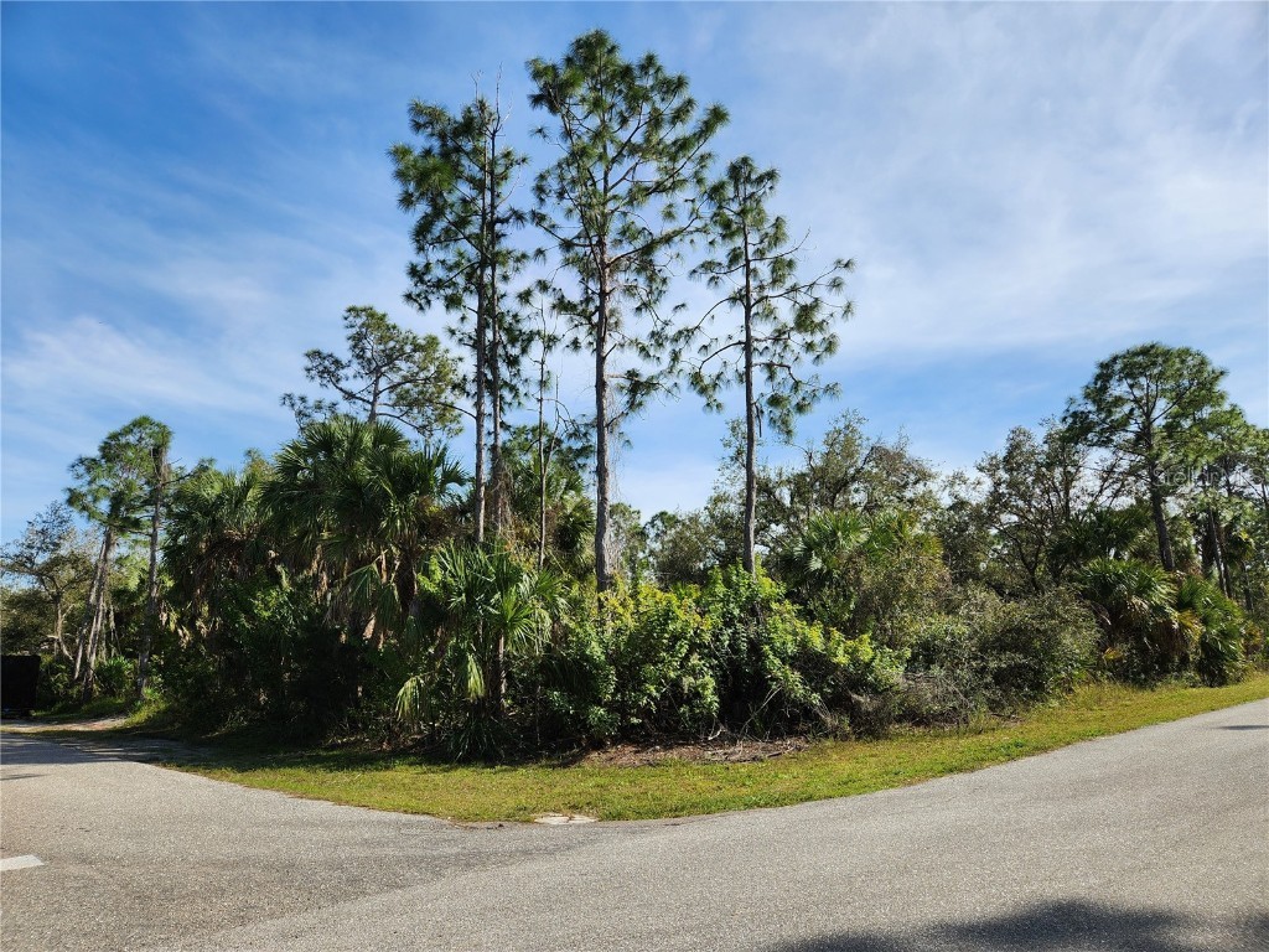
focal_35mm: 23
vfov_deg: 58.9
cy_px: 476
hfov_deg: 73.9
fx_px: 843
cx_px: 634
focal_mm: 5.4
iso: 20
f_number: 1.8
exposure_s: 1/1550
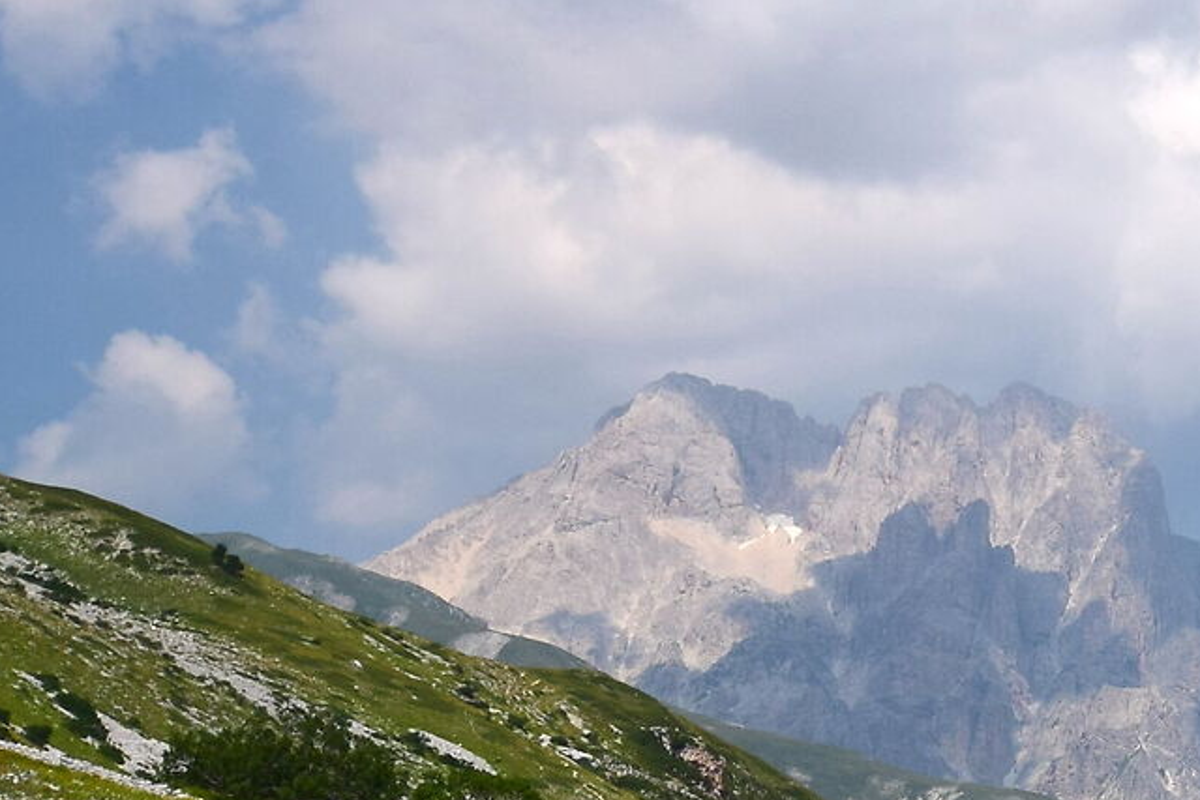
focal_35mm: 135
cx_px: 1843
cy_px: 551
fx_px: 4501
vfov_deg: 10.2
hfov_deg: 14.1
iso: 100
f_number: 8
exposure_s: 1/250
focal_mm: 24
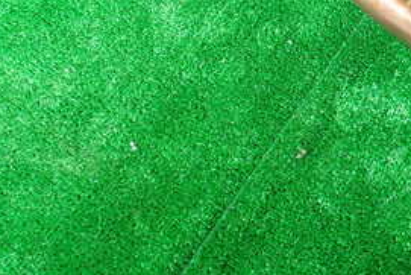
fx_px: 788
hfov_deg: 28.5
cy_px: -11
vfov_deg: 19.1
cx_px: 343
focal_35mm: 69
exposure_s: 1/30
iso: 400
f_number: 2.3
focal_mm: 5.4
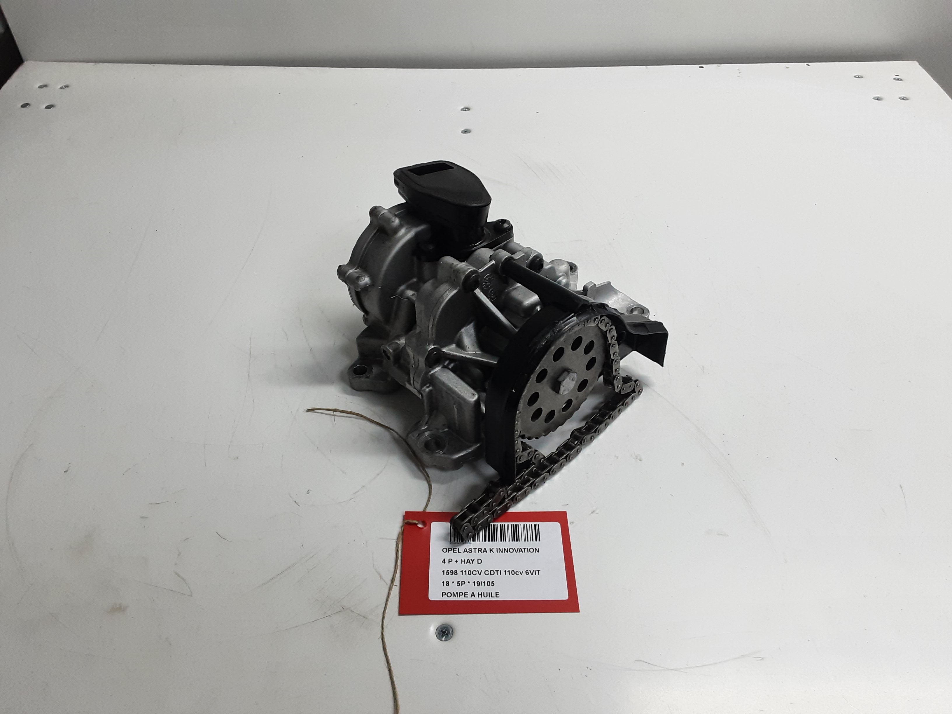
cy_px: 357
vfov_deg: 51.4
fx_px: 743
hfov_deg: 65.3
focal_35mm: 27
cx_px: 476
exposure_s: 1/50
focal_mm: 2.91
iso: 100
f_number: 1.9
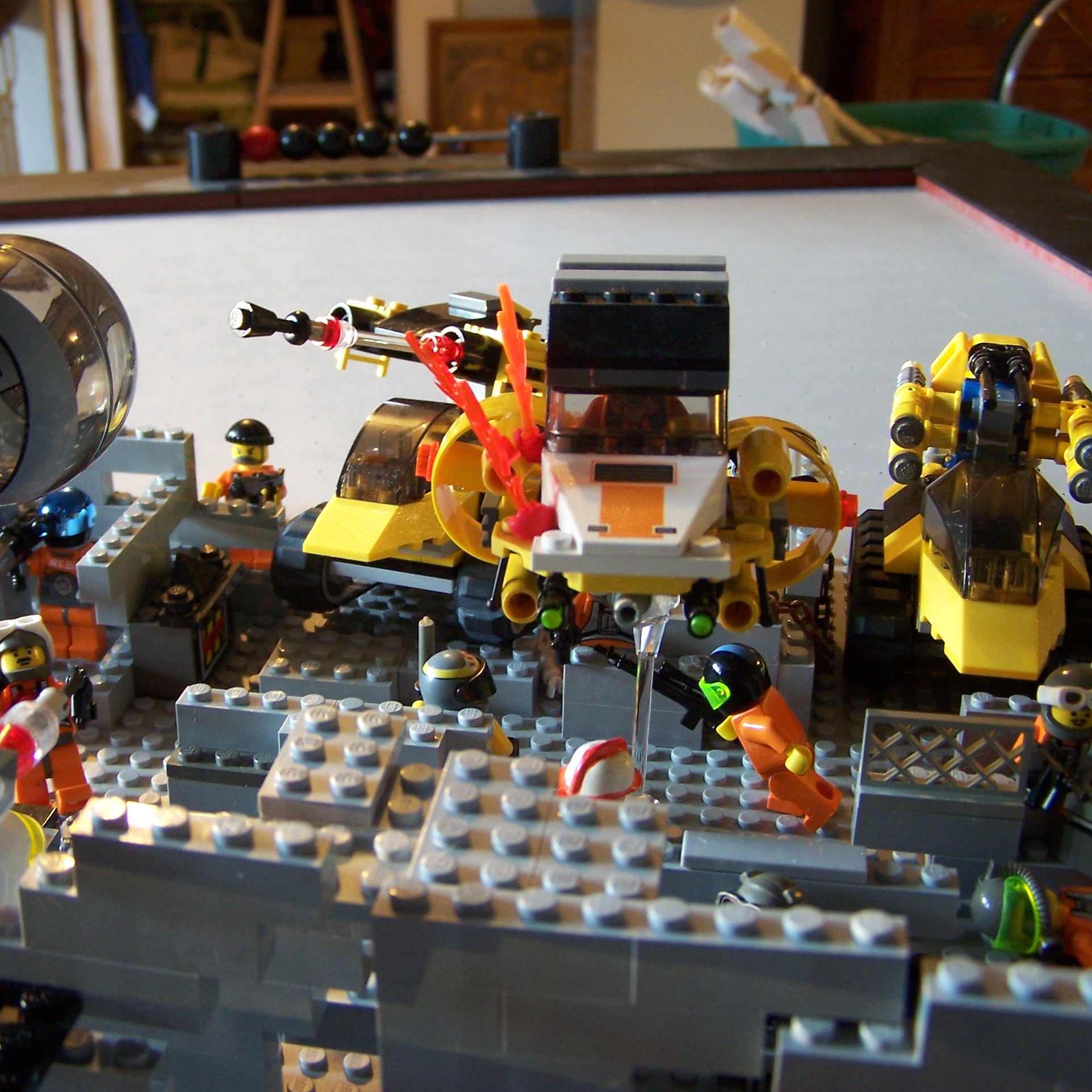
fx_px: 1606
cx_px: 422
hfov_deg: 37.4
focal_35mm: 45
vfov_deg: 37.6
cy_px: 547
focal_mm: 6.3
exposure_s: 1/8
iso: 140
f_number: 2.8
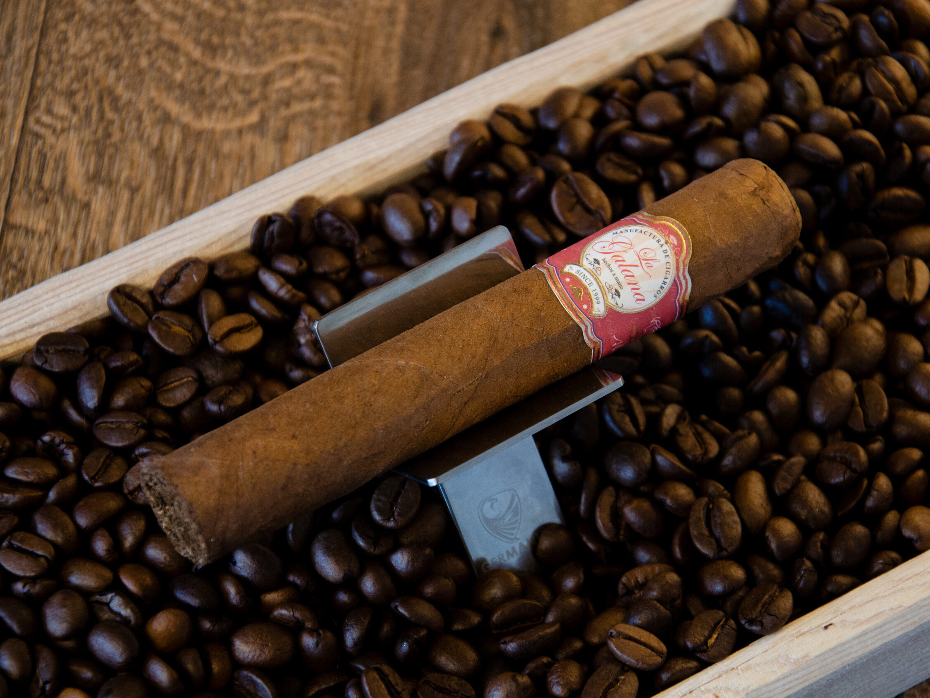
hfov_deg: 13.1
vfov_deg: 9.8
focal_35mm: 151
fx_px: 4057
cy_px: 347
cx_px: 480
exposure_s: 1/30
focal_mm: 92
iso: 800
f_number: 5.6
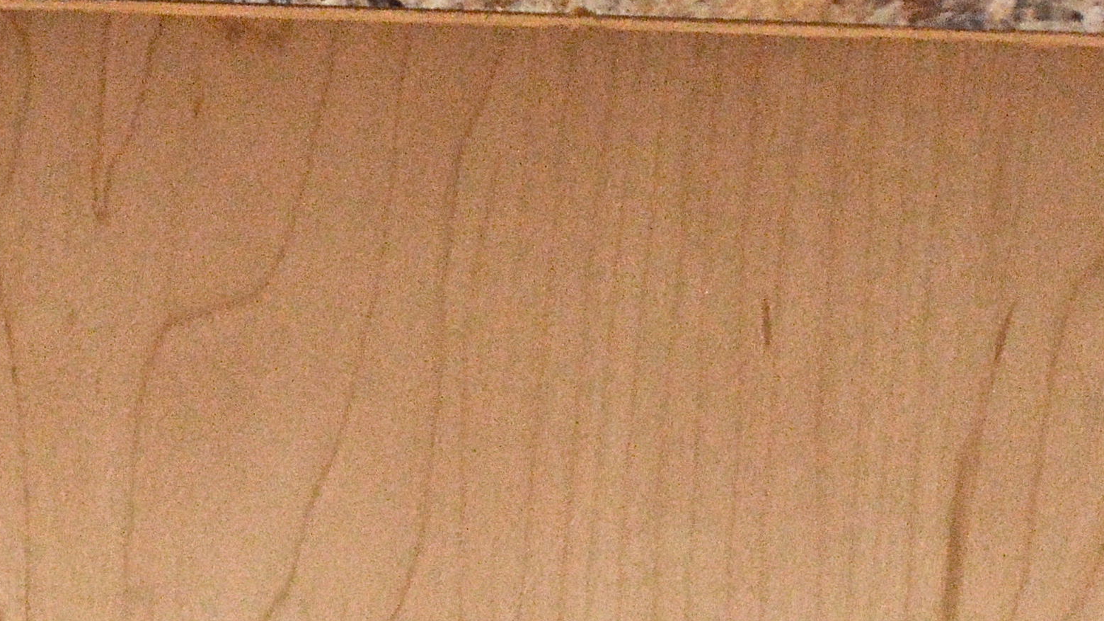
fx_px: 4186
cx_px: -22
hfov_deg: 14.8
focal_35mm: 143
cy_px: 537
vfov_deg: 8.5
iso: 2500
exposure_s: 1/60
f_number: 4
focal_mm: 24
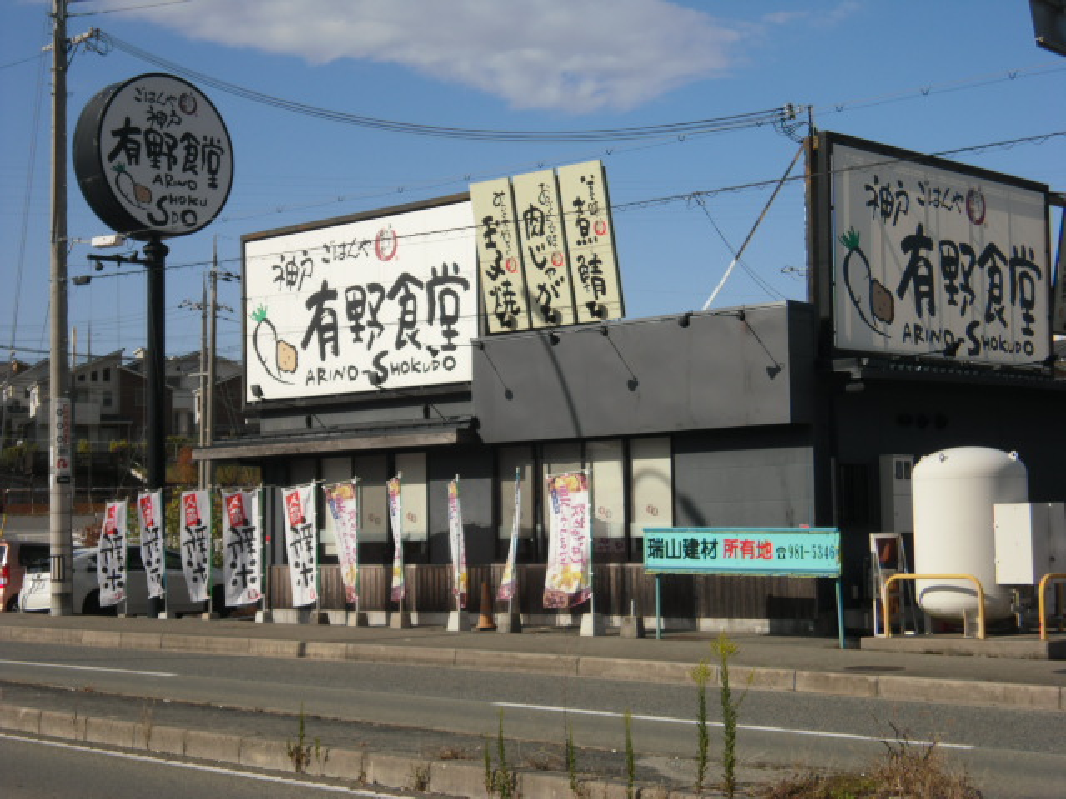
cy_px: 400
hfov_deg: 29.8
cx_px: 533
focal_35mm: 65
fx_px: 2002
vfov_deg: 22.6
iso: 64
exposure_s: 1/400
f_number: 5.3
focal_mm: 11.7
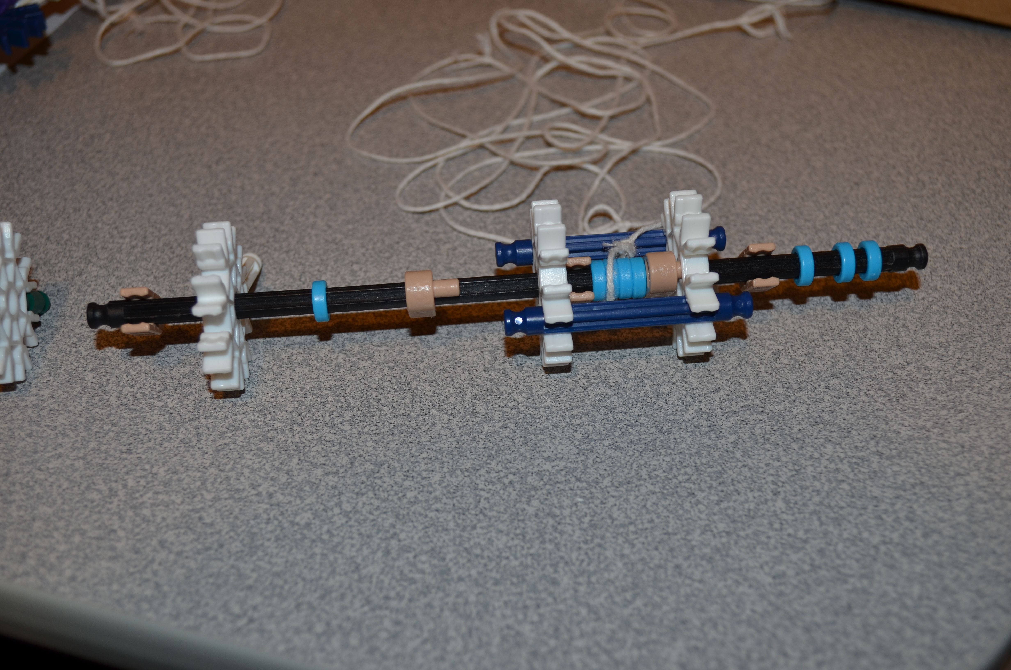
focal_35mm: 42
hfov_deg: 46.5
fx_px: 1177
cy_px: 335
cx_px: 506
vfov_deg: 31.8
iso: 200
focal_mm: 28
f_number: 5.6
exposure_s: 1/30
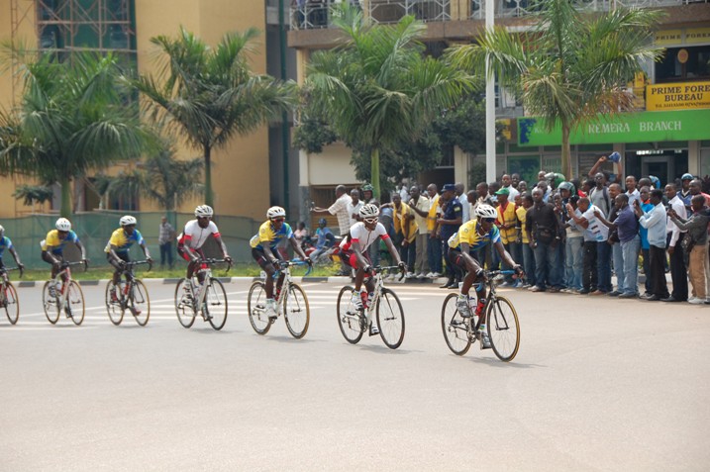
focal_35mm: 105
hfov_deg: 19.5
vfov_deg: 13.0
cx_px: 355
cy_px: 236
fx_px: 2069
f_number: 5
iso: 400
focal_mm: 70
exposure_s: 1/1000
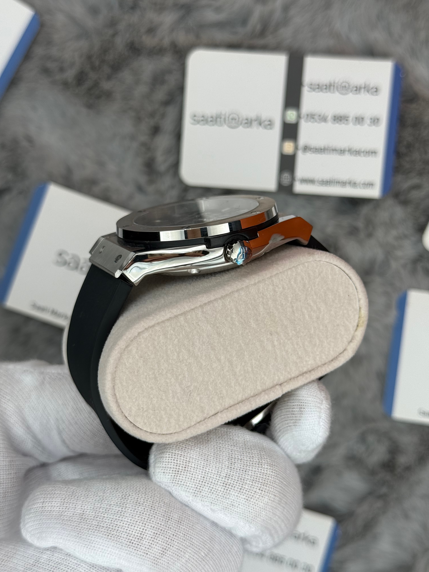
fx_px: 793
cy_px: 286
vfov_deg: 39.7
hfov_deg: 30.3
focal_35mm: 48
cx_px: 214
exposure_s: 1/962
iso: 64
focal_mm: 6.76
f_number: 1.78
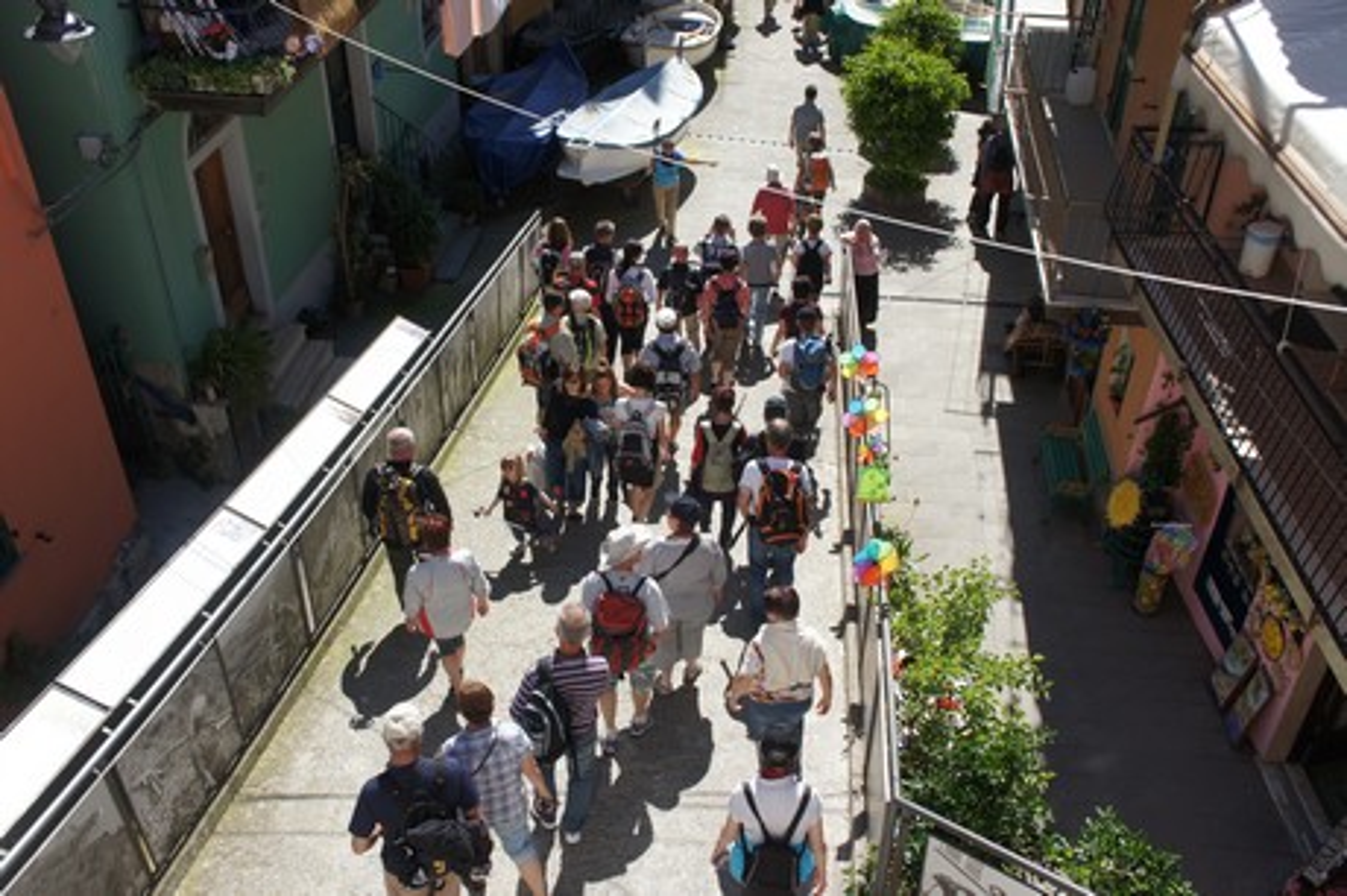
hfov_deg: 57.3
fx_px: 1234
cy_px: 448
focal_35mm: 33
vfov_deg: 39.9
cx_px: 674
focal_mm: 22
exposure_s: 1/320
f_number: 8
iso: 200
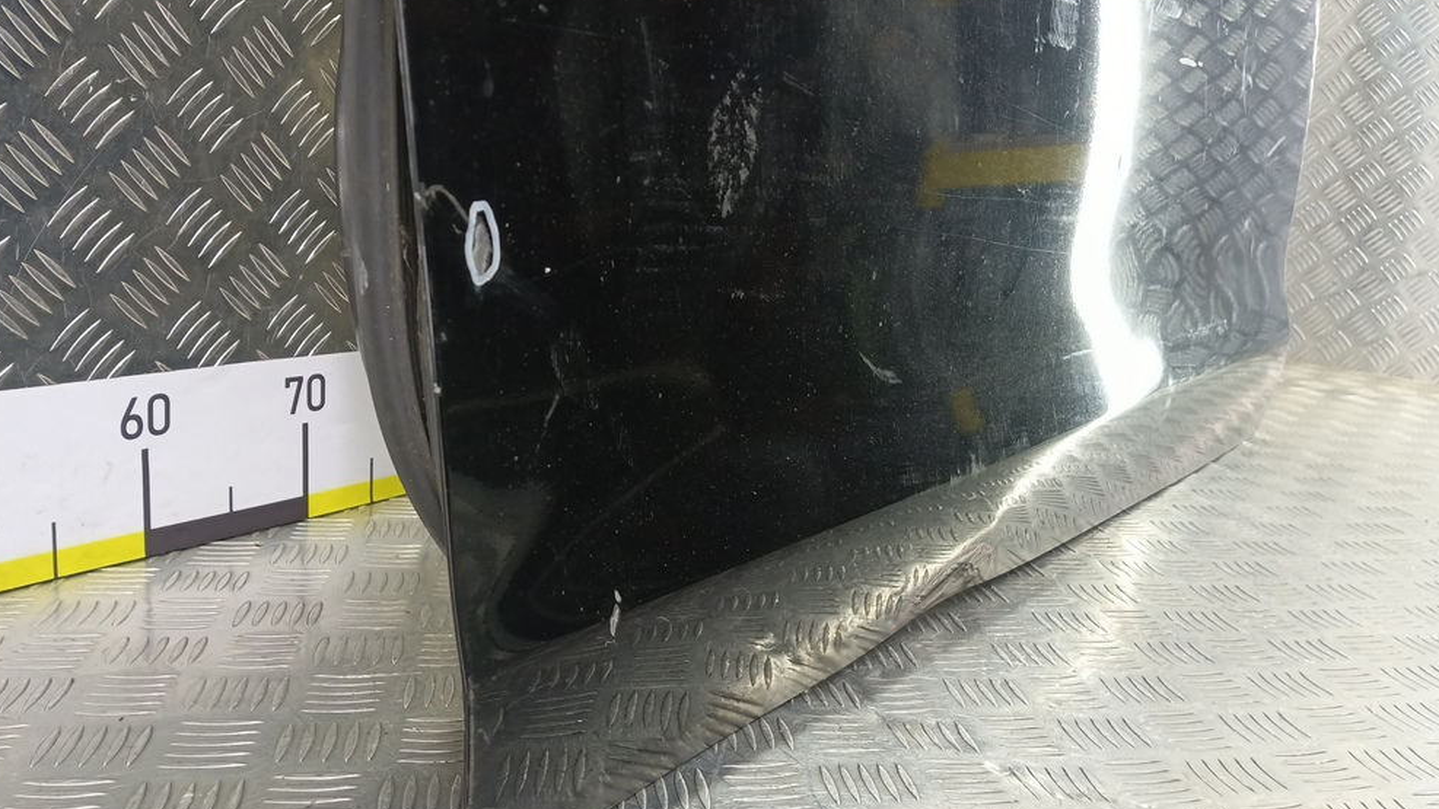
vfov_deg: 44.4
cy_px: 421
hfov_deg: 71.9
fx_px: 992
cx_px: 728
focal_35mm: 26
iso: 199
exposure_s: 1/33.3
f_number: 1.6
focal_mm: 4.11
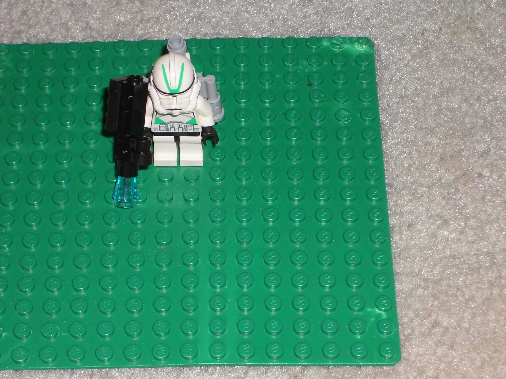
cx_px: 253
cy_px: 190
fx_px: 1535
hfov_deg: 18.7
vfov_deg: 14.1
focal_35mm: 105
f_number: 4.8
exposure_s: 1/60
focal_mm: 17.4
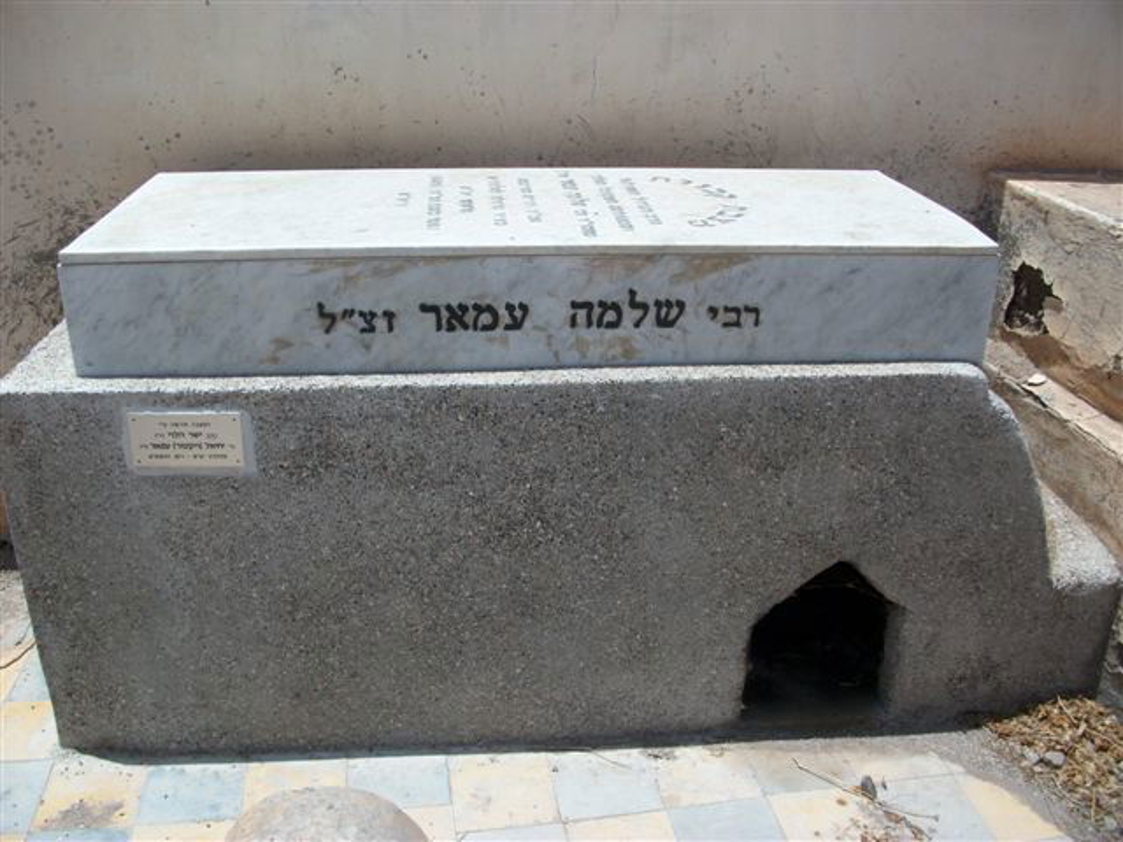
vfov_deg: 45.4
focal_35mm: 31
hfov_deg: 58.4
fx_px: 1006
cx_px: 562
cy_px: 421
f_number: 8.8
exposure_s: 1/209
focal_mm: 5.7
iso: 80
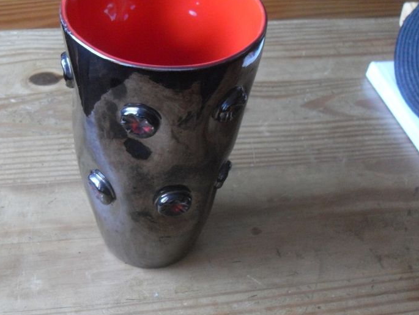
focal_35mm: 54
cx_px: 161
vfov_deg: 27.0
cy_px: 137
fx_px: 654
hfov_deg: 35.4
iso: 200
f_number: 2.8
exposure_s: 1/6
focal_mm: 6.3
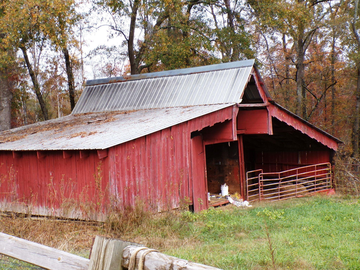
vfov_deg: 29.7
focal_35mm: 49
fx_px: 510
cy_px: 135
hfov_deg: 38.9
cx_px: 180
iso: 100
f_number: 5.3
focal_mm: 8.7
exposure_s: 1/140
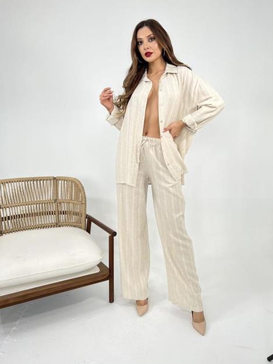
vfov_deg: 63.4
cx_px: 146
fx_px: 294
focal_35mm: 28
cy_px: 173
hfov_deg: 49.7
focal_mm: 5.7
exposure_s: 1/157
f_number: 1.5
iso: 50
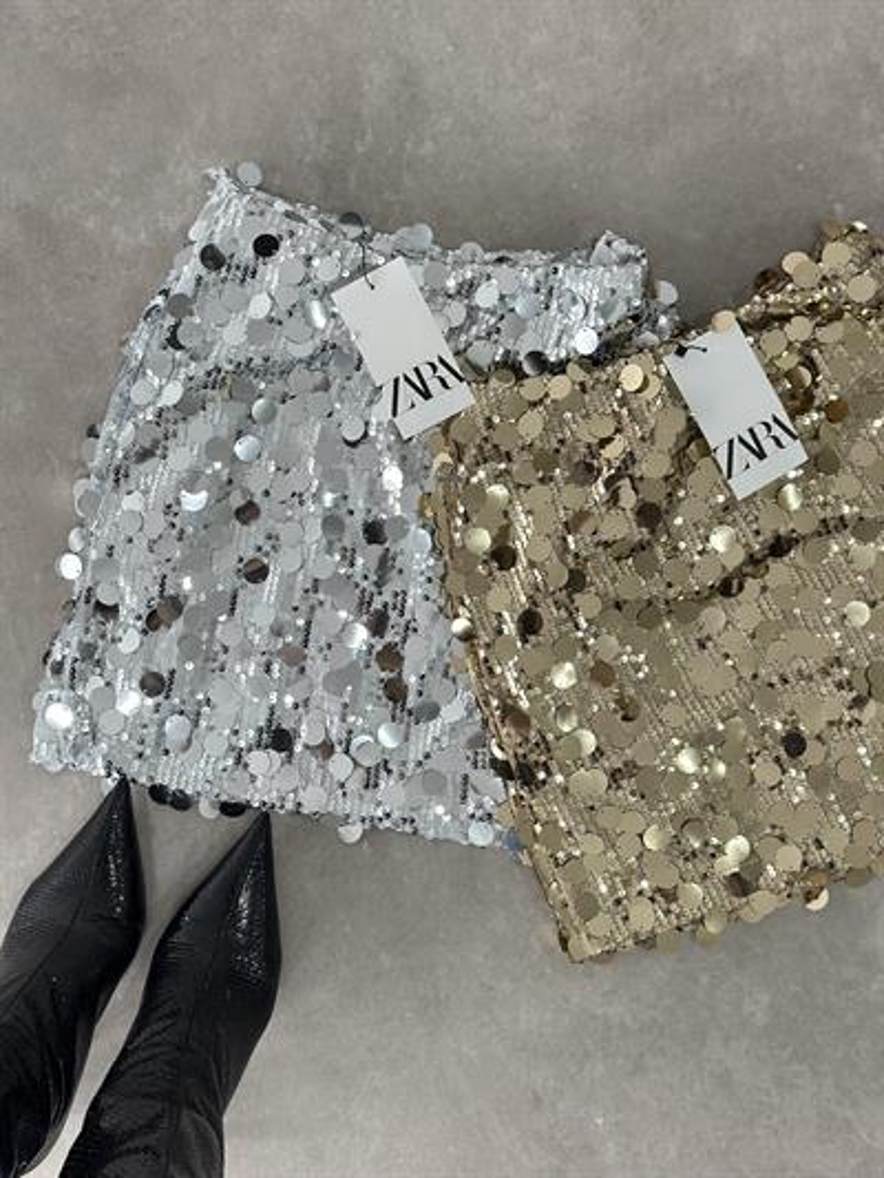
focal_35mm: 48
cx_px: 442
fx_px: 1634
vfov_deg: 39.6
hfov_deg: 30.3
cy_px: 589
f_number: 1.78
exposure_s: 1/118
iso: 125
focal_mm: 6.86
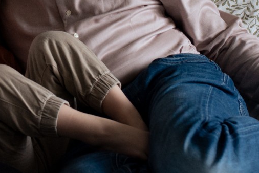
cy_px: -21
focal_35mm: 112
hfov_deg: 17.5
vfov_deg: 12.0
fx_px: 806
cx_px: -37
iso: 800
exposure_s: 1/100
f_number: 4
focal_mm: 35
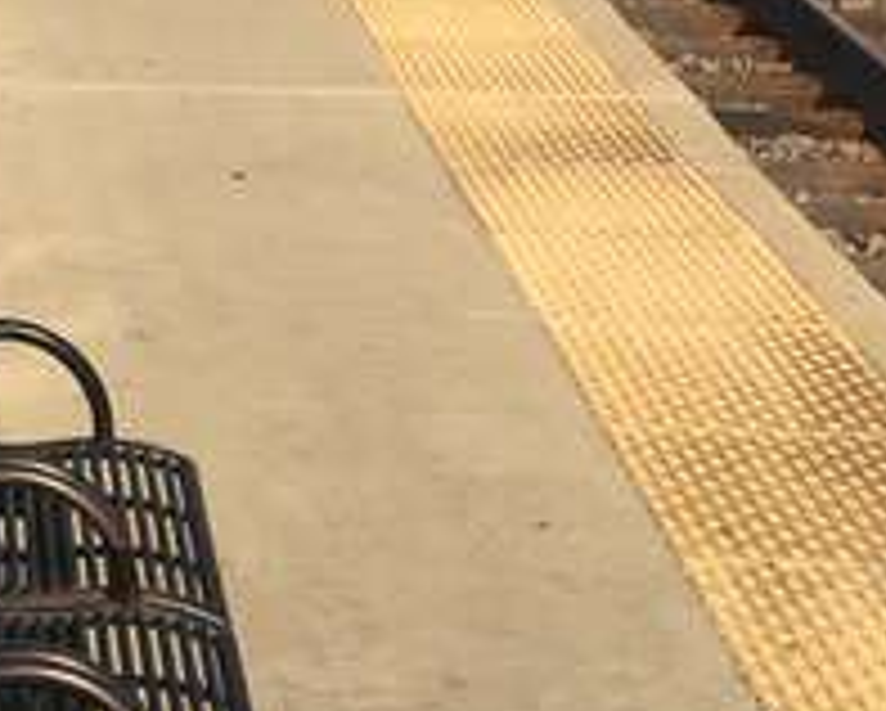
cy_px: -612
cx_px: -504
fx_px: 3019
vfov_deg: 12.2
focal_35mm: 115
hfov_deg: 15.2
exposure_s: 1/1972
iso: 25
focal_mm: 4.15
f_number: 2.2
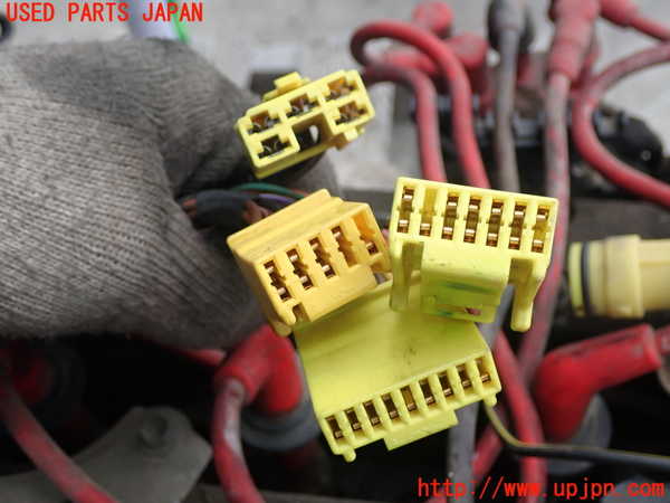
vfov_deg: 31.5
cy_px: 252
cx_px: 335
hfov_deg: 41.2
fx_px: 890
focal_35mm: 46
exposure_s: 1/200
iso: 250
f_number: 3.1
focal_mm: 8.41
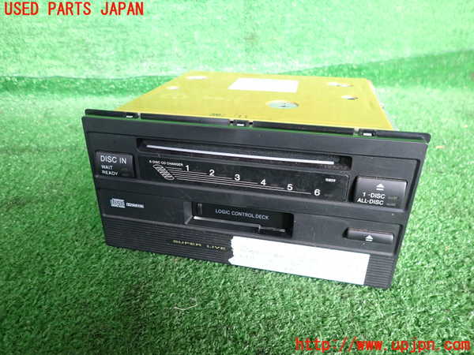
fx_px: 342
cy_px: 178
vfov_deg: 54.9
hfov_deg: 69.4
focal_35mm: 25
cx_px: 237
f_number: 2
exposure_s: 1/30
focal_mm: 4.5
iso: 400
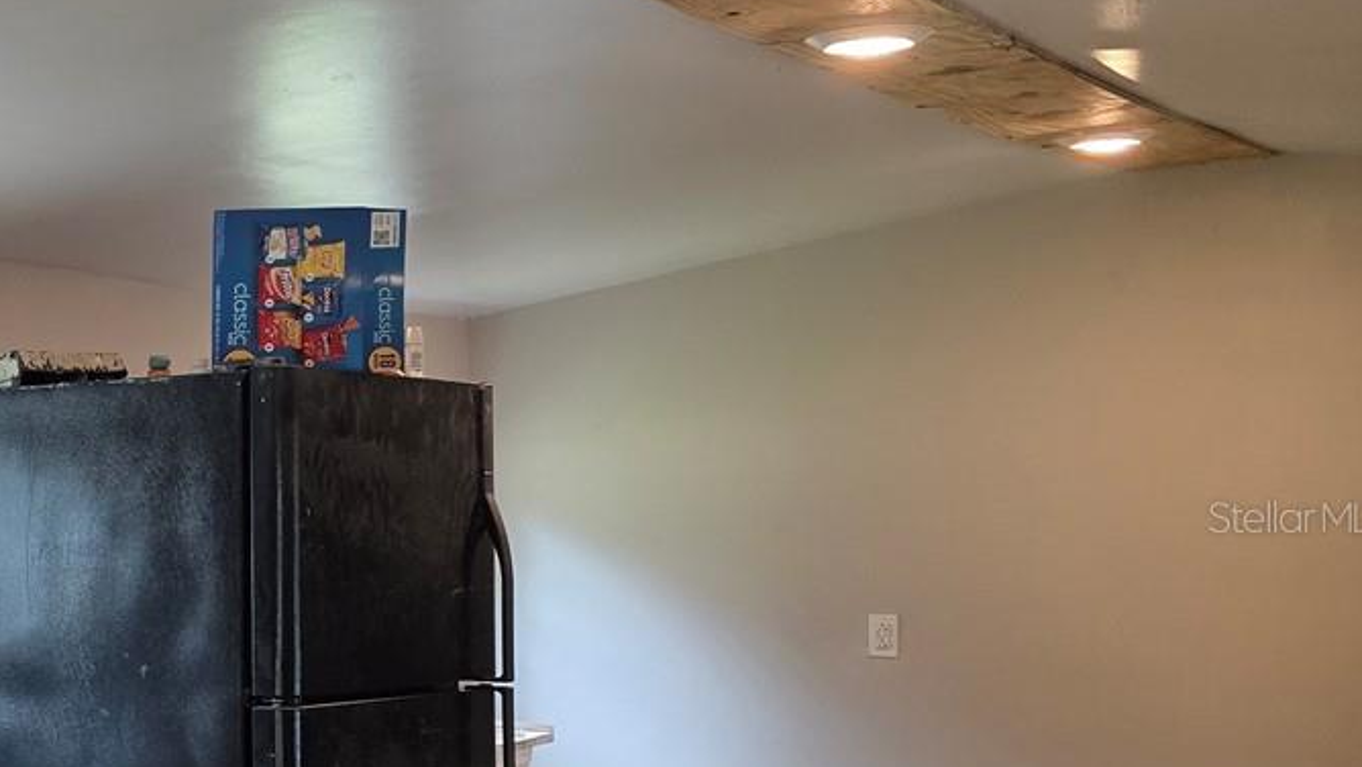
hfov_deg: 30.2
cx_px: -230
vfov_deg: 20.0
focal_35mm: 60
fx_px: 2167
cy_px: 516
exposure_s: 1/120
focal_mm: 6.3
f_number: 1.7
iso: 200
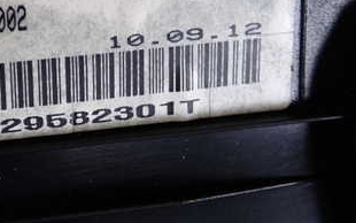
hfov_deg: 25.5
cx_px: 28
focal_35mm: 78
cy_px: 33
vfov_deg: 16.6
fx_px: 757
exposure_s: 1/50
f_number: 2.7
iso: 200
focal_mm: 6.83
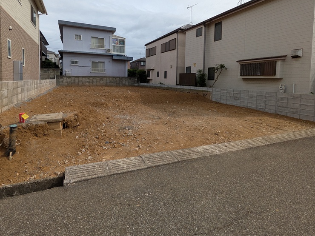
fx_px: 164
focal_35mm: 18
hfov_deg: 87.2
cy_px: 87
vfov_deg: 70.3
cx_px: 135
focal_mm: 1.83
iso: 48
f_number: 2.2
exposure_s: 1/2237
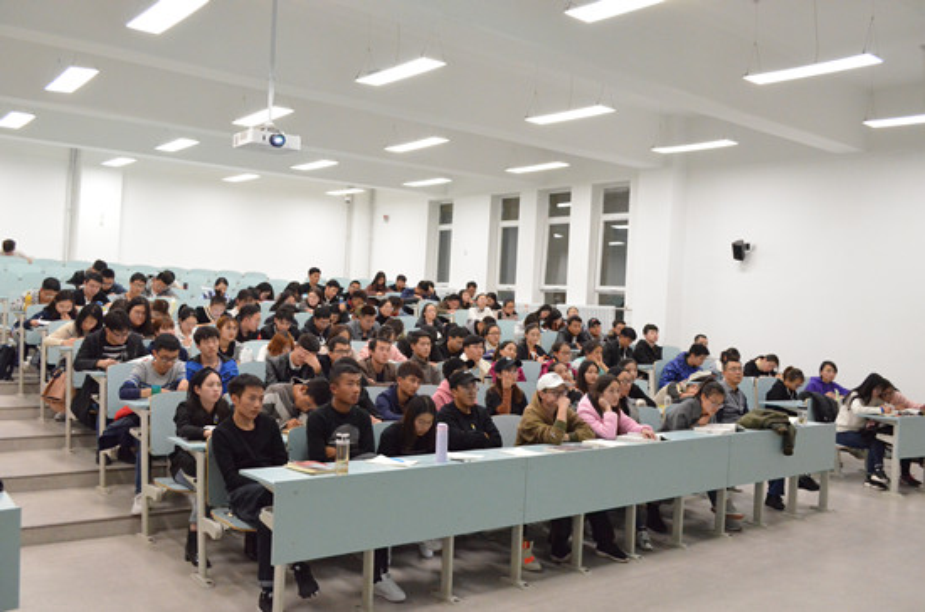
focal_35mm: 33
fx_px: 846
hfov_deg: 57.3
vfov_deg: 39.8
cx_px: 462
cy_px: 306
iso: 5000
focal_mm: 22
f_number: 5.6
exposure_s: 1/125
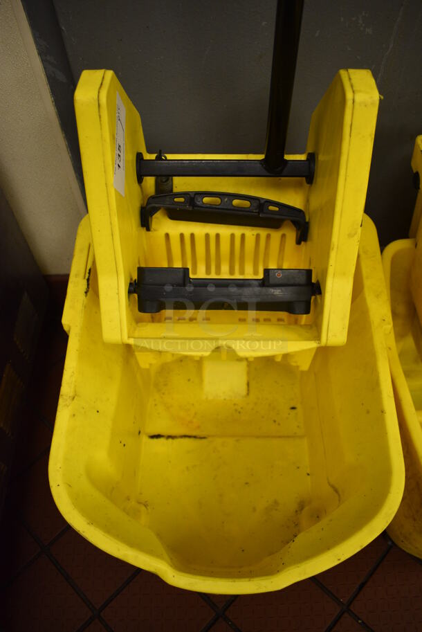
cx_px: 211
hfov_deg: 48.0
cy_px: 316
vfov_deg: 67.3
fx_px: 474
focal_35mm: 27
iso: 900
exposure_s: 1/125
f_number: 3.5
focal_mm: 18
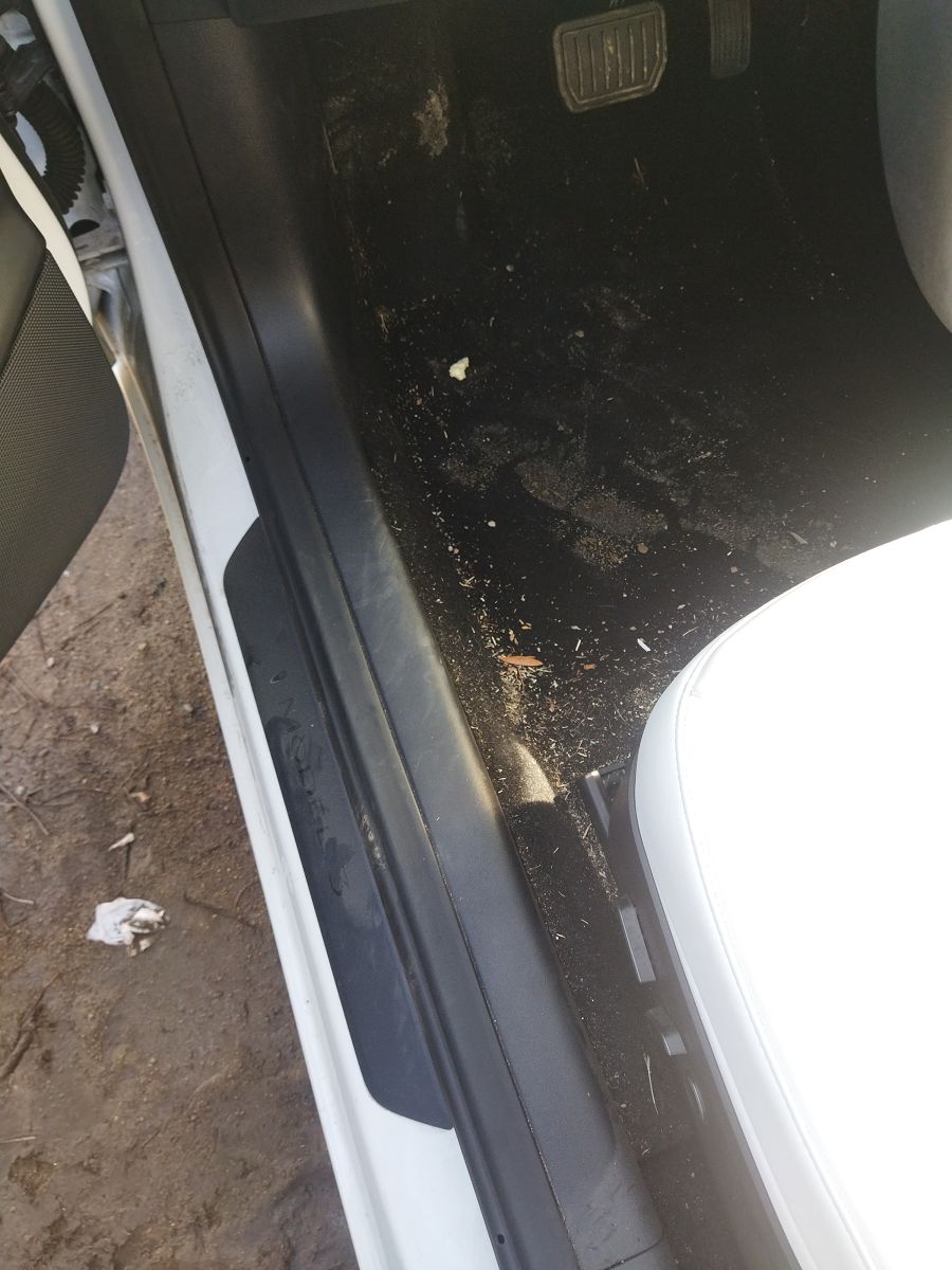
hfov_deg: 51.4
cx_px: 476
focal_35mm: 27
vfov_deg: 65.3
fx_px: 990
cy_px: 635
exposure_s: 1/100
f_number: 1.79
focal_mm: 4.71
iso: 102
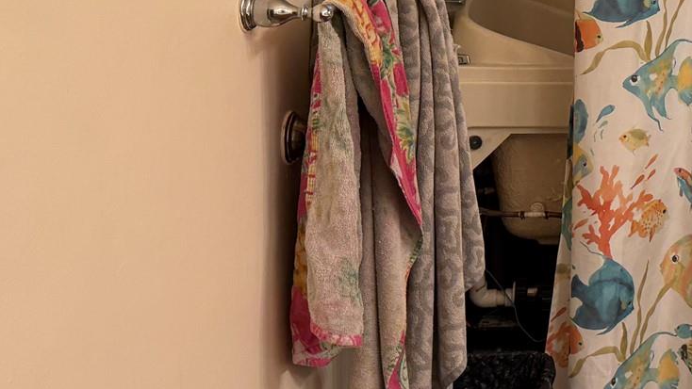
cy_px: 29
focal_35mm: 73
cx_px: 859
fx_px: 1340
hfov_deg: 25.6
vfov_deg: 16.3
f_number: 1.78
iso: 125
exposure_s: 1/120
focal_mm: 6.76
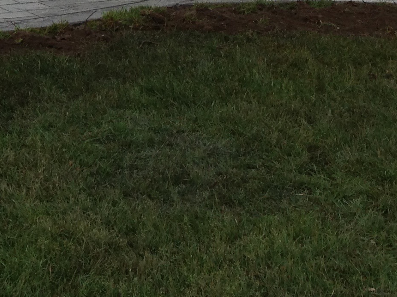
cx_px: -77
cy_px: -52
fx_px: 1122
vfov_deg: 14.6
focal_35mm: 98
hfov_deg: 19.0
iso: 50
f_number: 2.4
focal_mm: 4.28
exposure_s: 1/1259
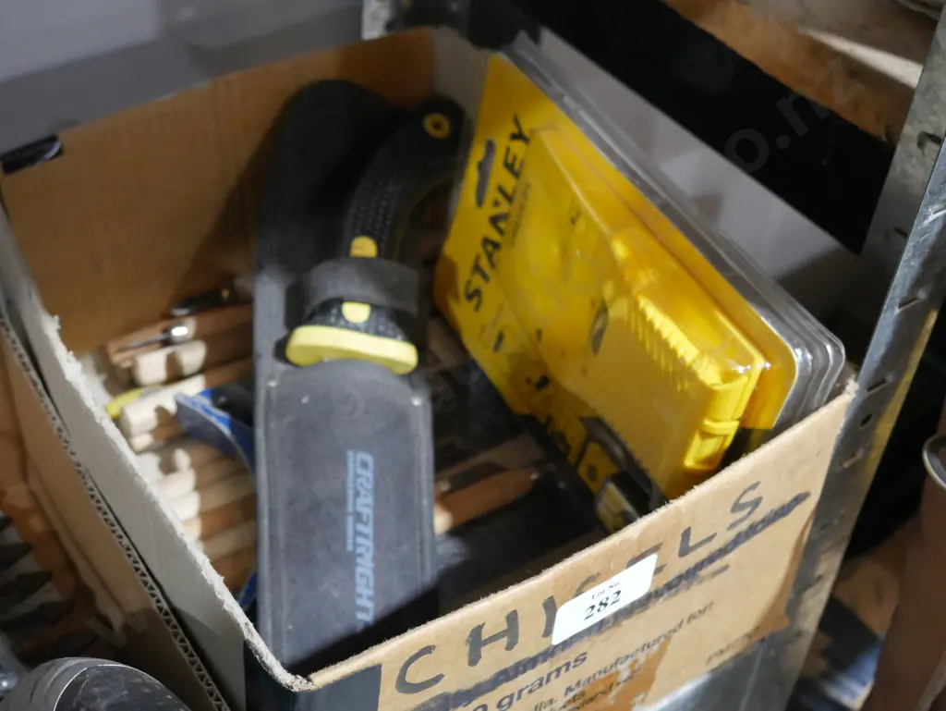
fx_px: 1367
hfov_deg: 38.2
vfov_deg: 29.1
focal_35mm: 50
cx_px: 473
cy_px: 356
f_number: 5.3
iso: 3200
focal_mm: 25
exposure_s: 1/60
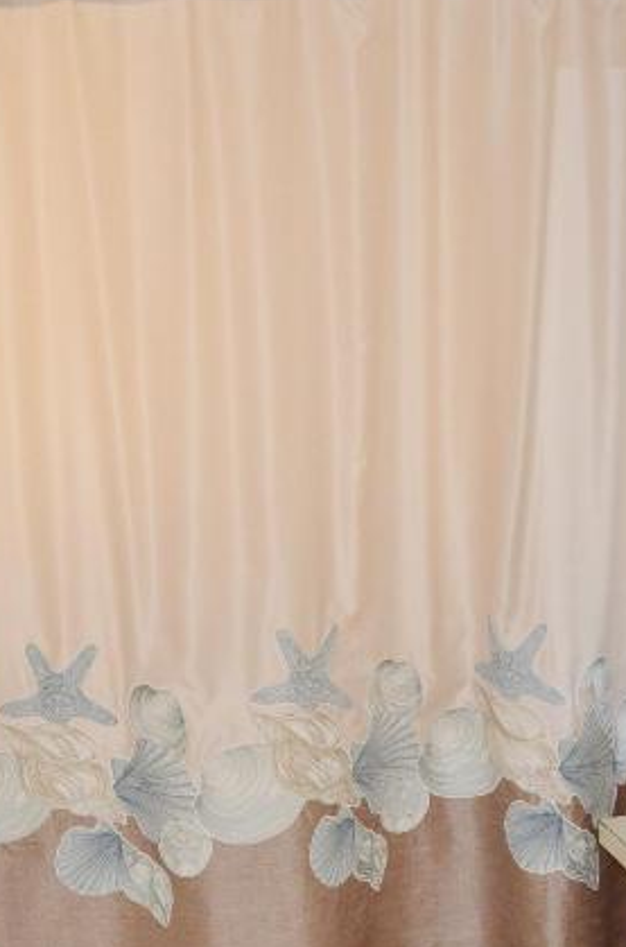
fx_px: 1731
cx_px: 253
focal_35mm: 66
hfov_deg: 20.5
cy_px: 796
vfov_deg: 29.7
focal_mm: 24
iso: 3200
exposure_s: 1/60
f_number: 4
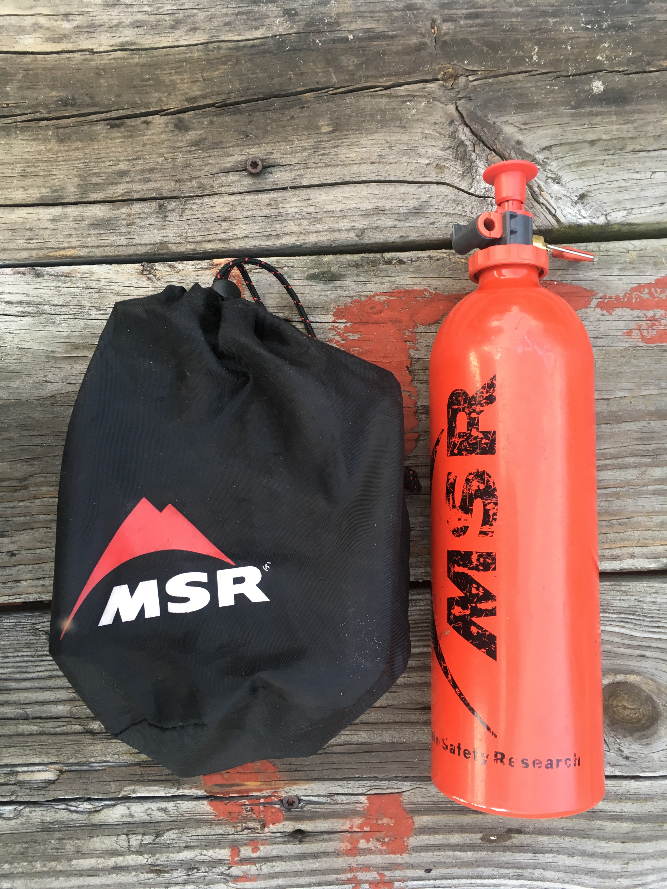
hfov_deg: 48.2
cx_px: 334
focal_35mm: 29
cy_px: 444
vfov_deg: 61.7
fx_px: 745
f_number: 2.2
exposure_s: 1/30
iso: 32
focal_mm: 4.15
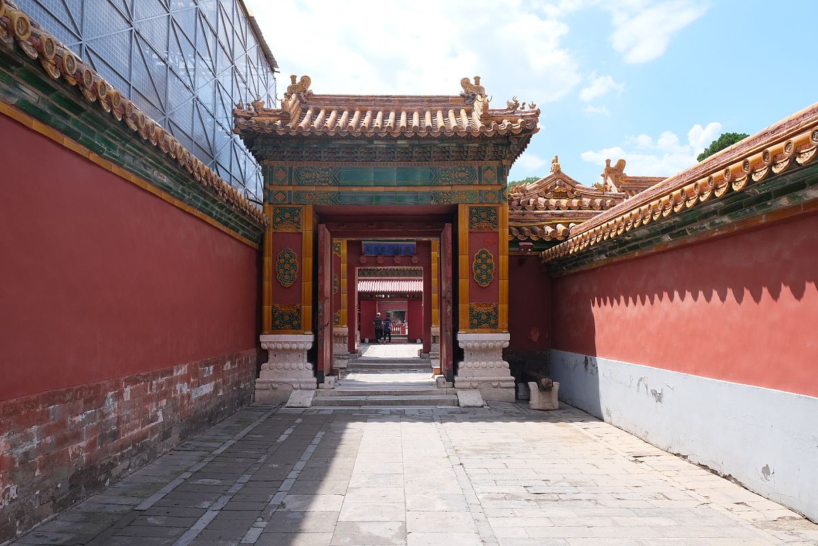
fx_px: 613
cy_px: 273
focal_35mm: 27
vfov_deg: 47.9
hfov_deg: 67.4
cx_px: 409
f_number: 6.4
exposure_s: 1/350
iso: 320
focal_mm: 18
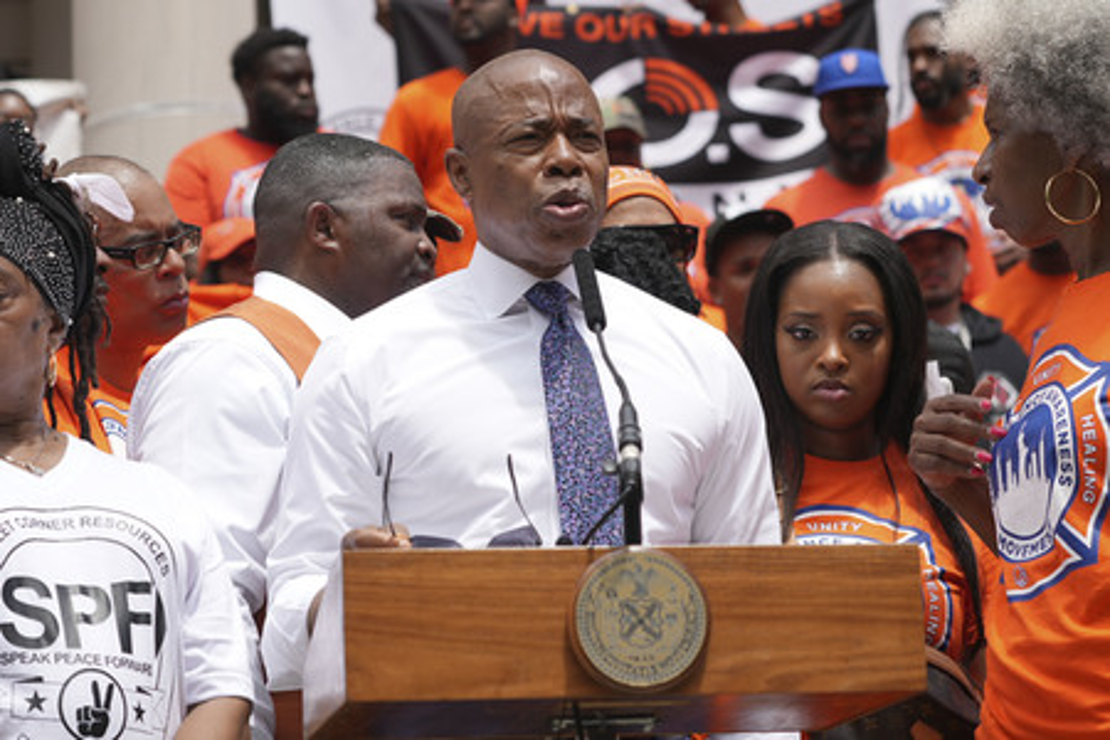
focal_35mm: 100
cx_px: 555
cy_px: 370
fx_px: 3083
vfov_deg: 13.7
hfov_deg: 20.4
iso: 125
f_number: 5.6
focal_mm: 100
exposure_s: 1/500
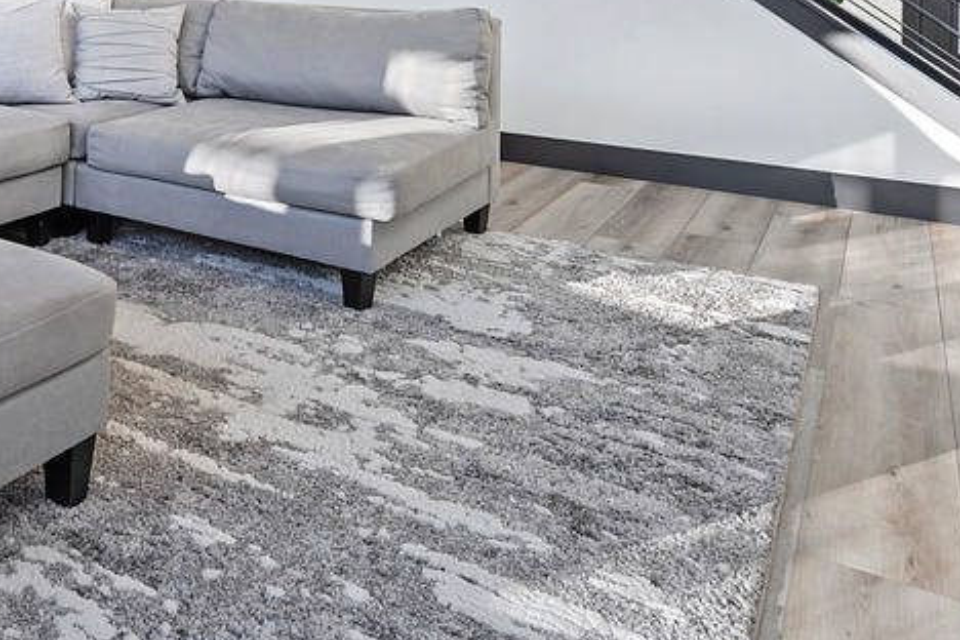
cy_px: -17
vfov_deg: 34.1
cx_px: 164
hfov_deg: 50.4
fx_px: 933
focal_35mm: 35
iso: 64
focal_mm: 16
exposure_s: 1/20
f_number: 7.1
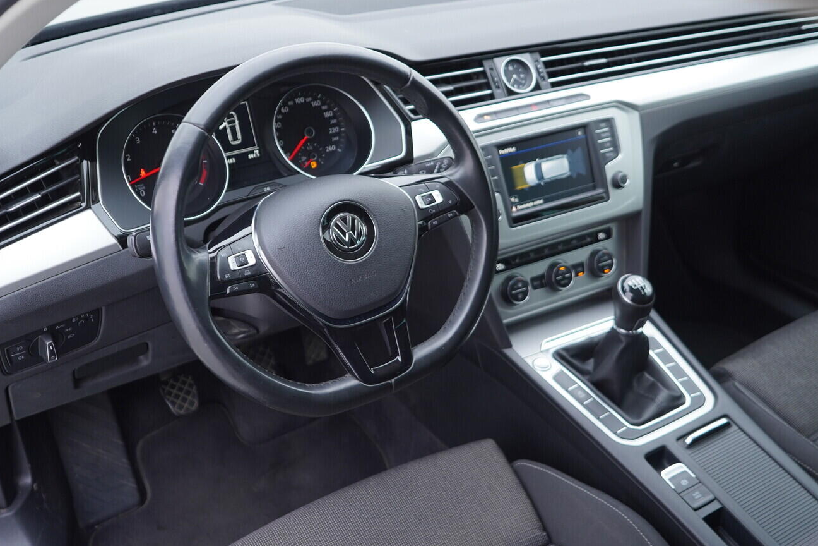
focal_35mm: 40
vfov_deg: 33.4
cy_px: 250
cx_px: 410
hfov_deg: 48.5
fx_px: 909
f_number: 2.8
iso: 200
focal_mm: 24
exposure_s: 1/40
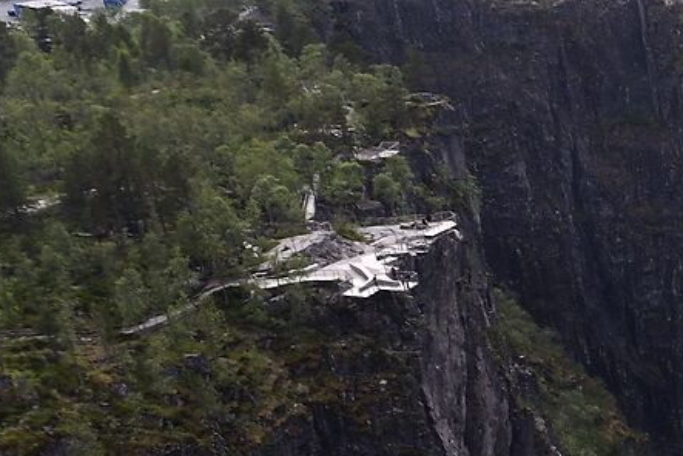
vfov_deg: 13.9
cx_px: 1287
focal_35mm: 92
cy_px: 692
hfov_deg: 17.3
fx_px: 1747
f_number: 13
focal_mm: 17
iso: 100
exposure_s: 1/60
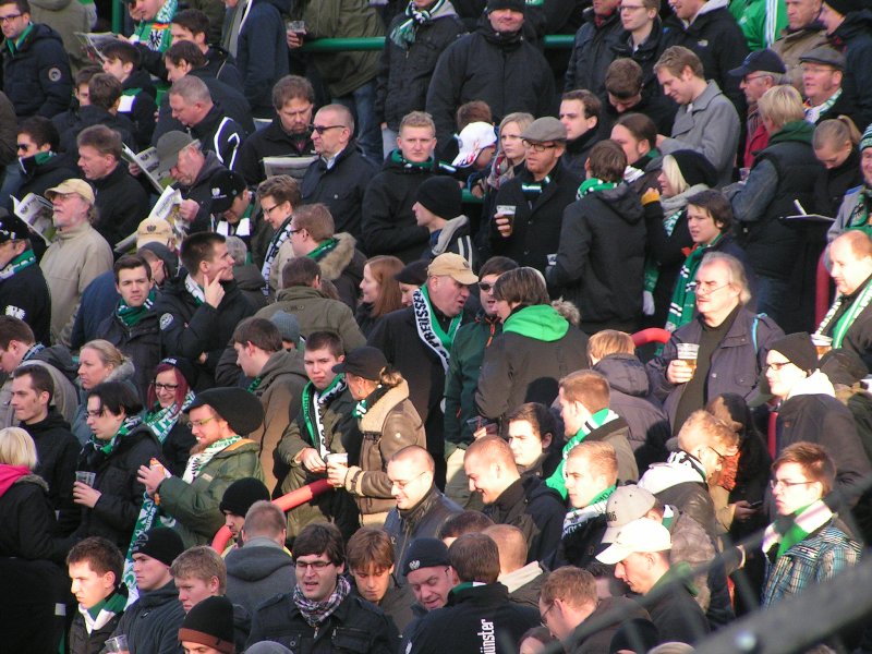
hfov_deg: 6.7
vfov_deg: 5.0
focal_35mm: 297
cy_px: 327
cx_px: 436
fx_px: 7482
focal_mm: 45.4
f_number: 3.5
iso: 125
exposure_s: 1/400
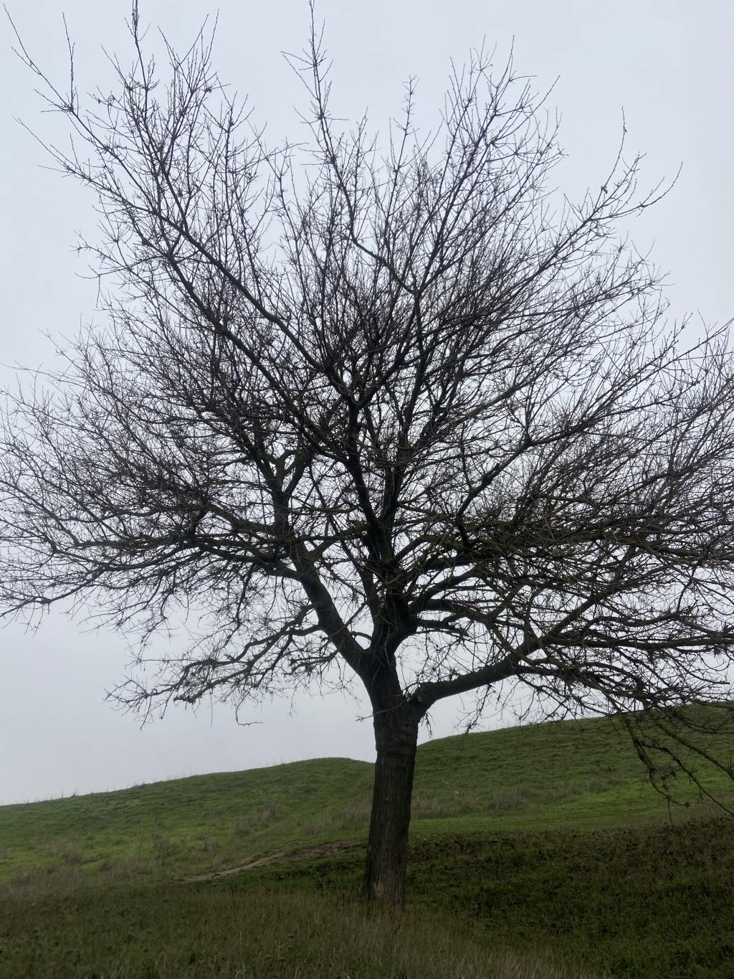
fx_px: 735
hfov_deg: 53.1
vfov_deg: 67.3
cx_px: 367
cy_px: 490
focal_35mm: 26
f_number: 1.8
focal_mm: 4.25
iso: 32
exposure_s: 1/302
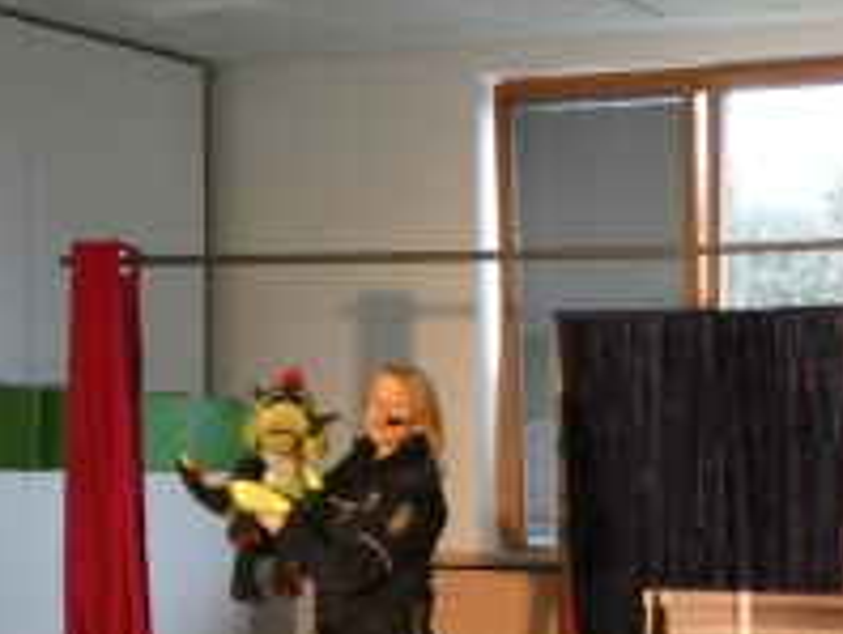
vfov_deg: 14.6
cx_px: 630
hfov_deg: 19.3
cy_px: 519
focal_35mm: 101
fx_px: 2463
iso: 1600
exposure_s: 1/60
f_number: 3.9
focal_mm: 9
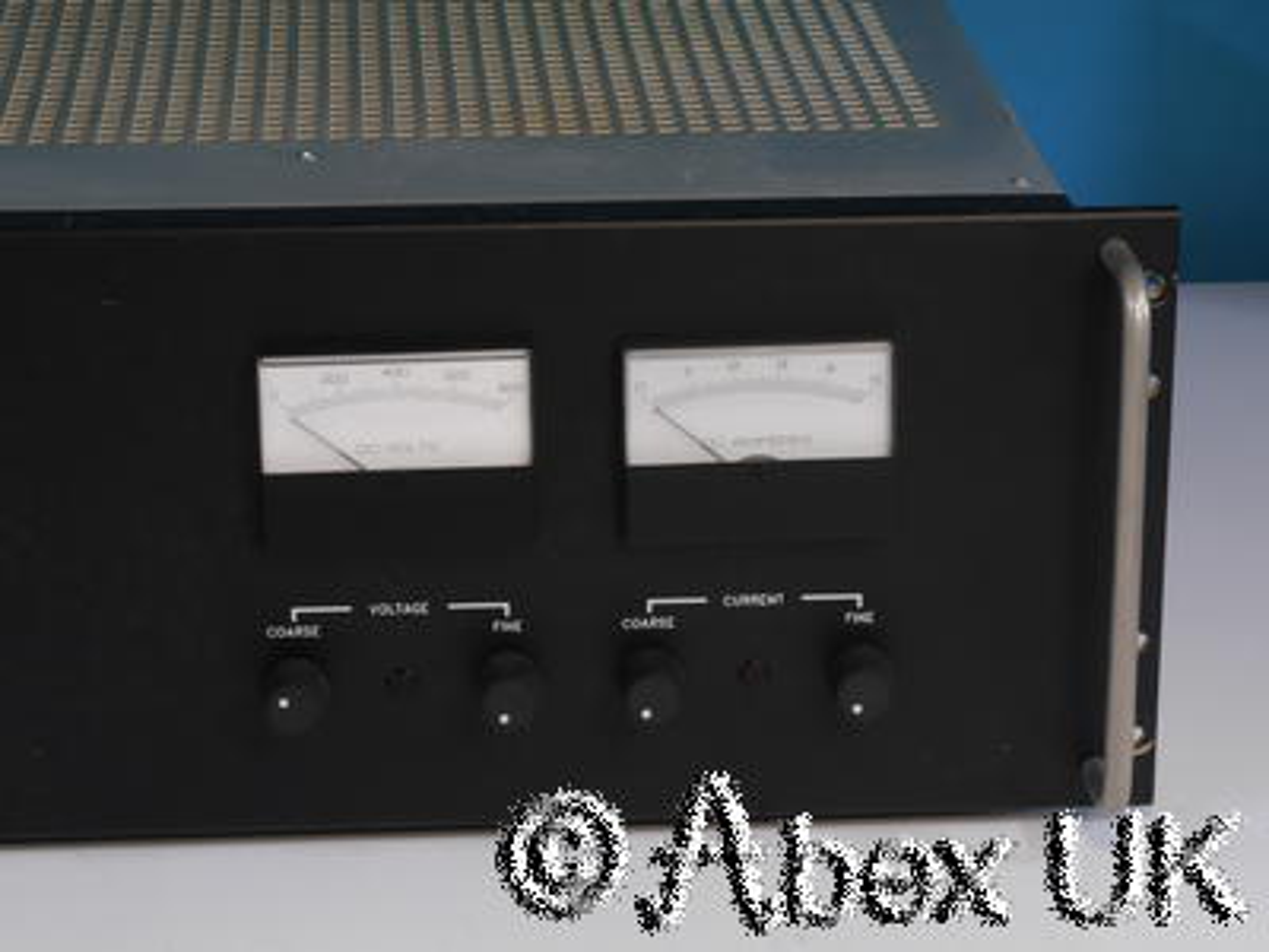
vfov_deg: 13.5
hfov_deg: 17.9
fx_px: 4033
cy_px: 476
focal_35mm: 110
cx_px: 634
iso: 800
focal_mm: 55
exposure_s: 1/3.2
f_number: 22
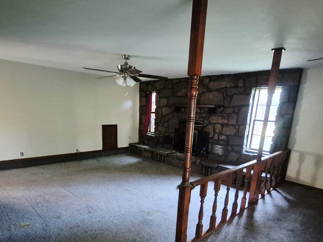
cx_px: 158
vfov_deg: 61.2
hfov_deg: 79.0
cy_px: 169
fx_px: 196
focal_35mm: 21
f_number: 2.2
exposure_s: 1/24
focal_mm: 1.74
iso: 1600
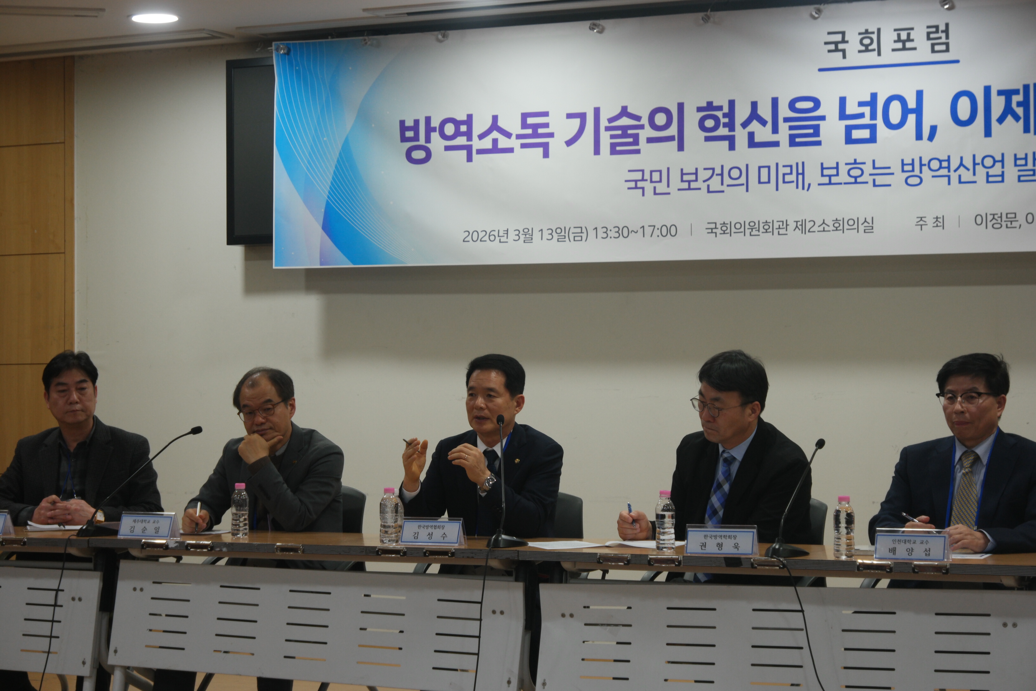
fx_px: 2216
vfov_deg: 17.7
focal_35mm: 77
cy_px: 346
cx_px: 518
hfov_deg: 26.3
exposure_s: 1/80
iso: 500
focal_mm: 50
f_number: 5.6
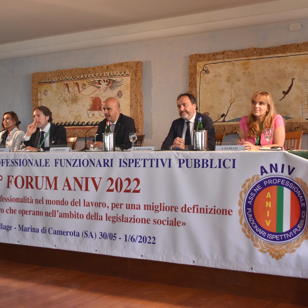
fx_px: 544
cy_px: 154
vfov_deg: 31.6
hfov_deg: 31.5
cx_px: 123
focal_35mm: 54
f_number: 4
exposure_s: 1/160
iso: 1600
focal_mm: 28
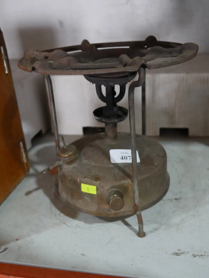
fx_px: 306
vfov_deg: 49.0
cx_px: 104
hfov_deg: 37.8
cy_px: 139
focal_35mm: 38
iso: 500
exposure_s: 1/60
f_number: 4.1
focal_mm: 19
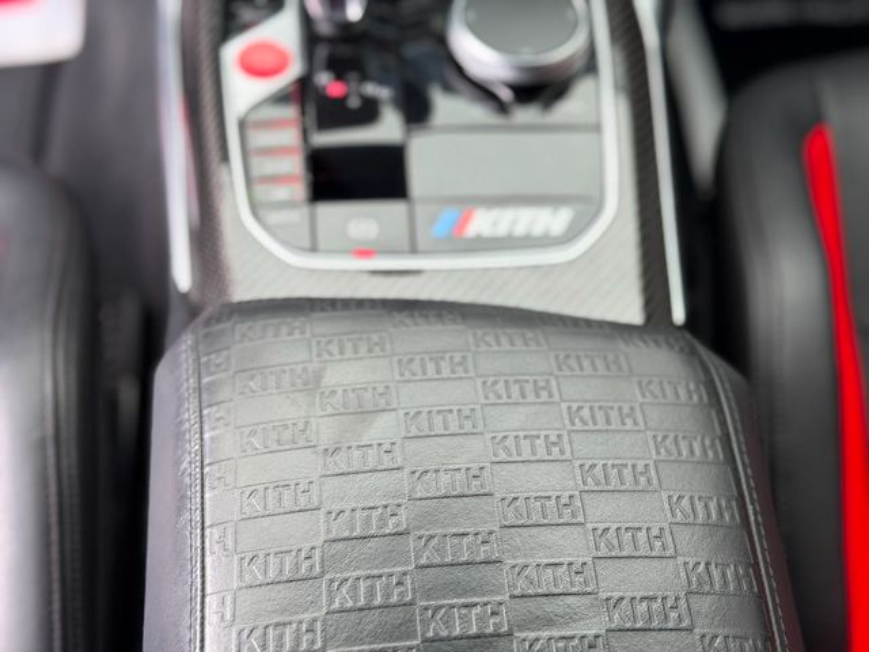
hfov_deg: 39.7
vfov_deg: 30.3
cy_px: 326
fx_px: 1205
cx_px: 434
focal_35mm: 48
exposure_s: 1/132
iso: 50
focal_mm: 6.76
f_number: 1.78
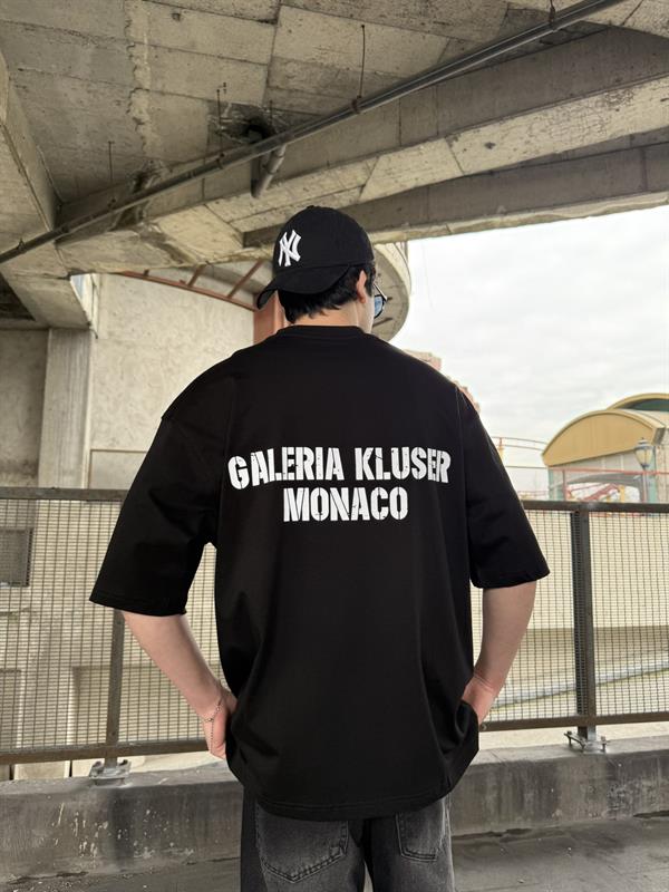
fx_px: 618
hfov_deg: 56.8
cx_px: 334
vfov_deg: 71.6
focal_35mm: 24
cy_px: 446
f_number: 1.78
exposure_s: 1/265
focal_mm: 6.76
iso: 64
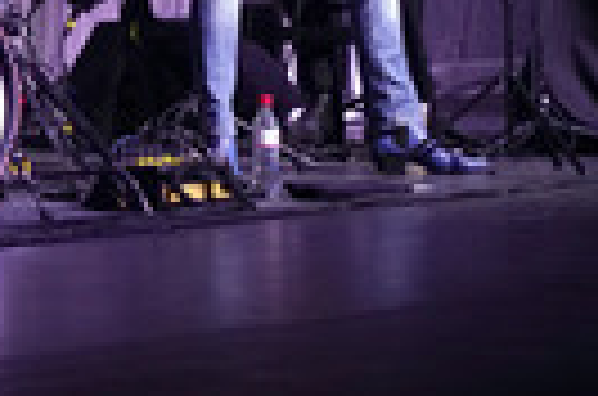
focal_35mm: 275
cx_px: -348
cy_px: -230
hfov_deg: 7.4
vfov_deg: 4.9
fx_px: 4557
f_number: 5.6
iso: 2500
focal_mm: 81
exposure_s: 1/125
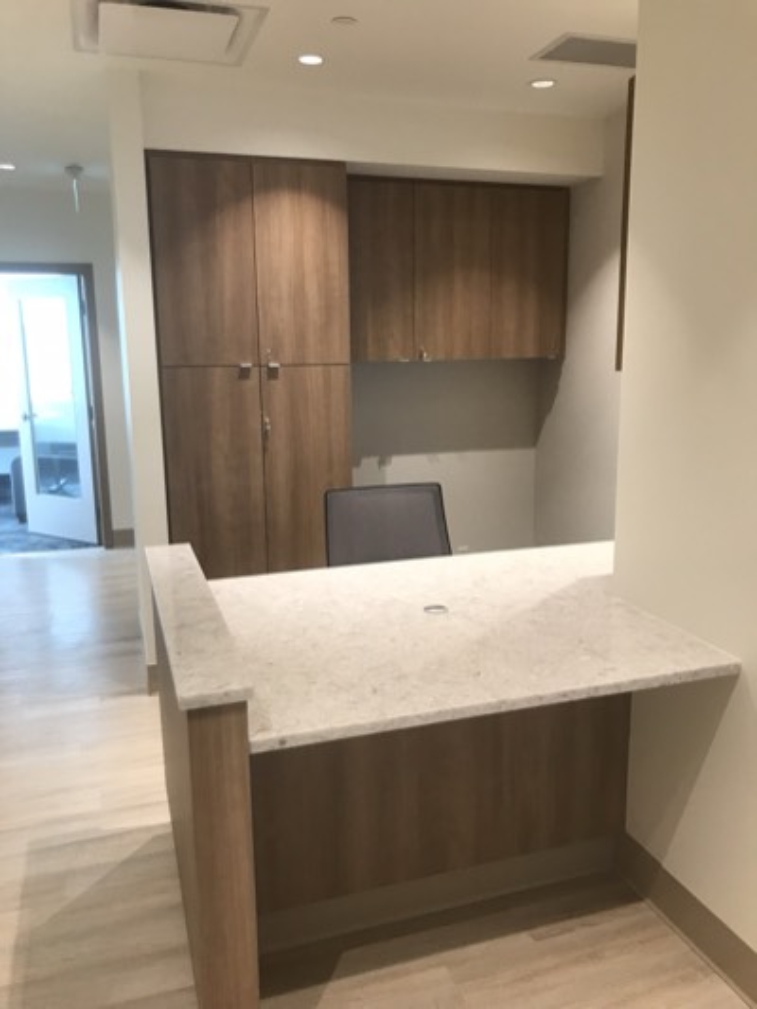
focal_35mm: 28
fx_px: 816
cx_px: 378
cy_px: 504
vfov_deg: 63.4
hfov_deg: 49.8
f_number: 1.8
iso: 25
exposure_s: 1/30
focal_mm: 3.99
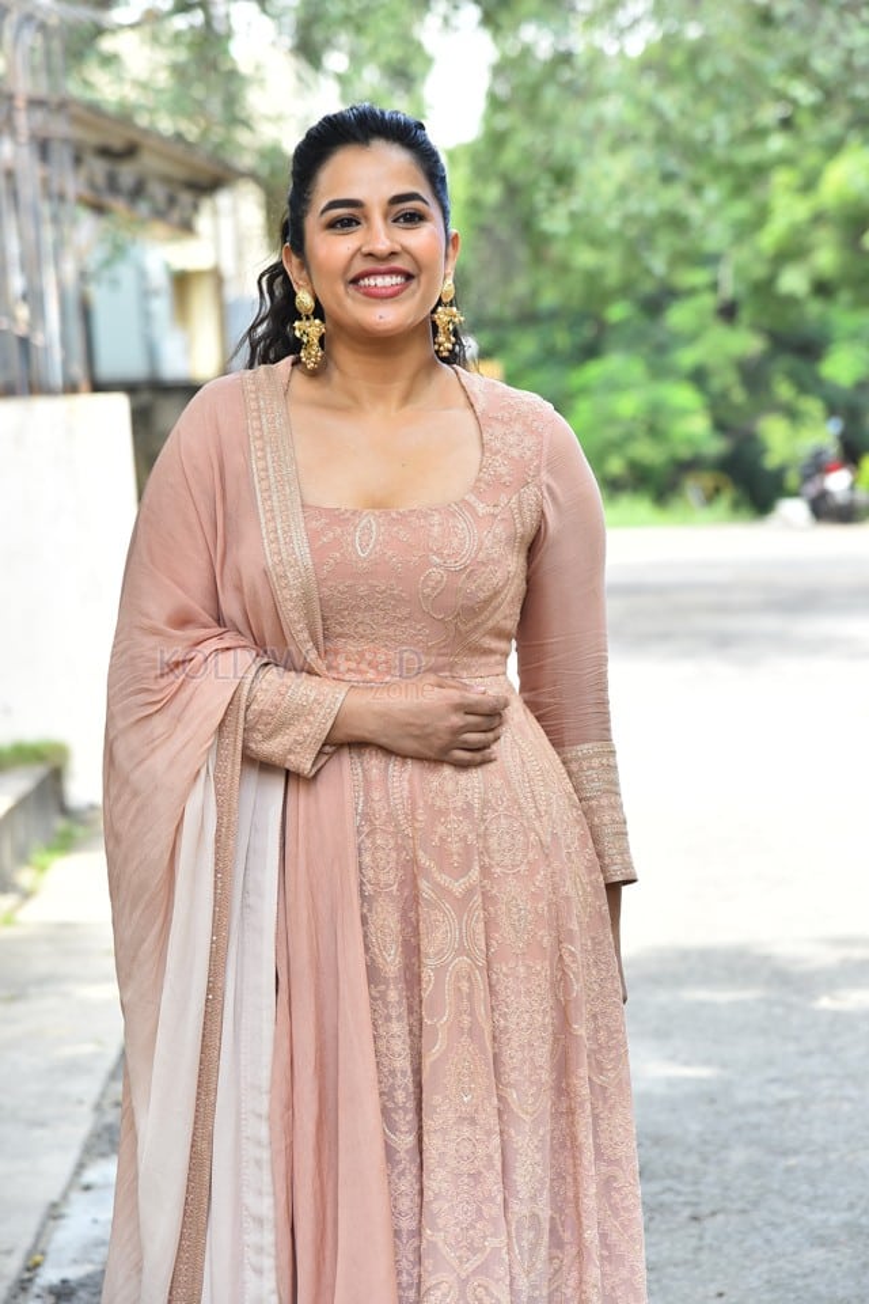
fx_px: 4345
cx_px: 434
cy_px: 652
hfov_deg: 11.4
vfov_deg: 17.1
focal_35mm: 120
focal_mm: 120
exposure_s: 1/160
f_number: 5
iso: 500
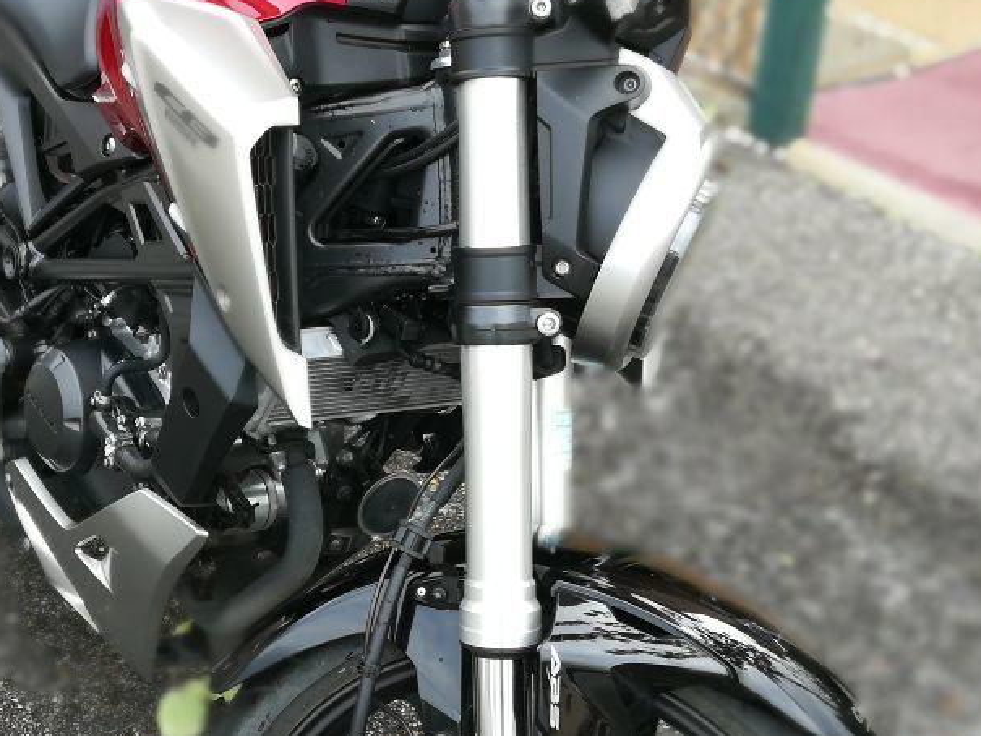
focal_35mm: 55
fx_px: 1559
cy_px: 418
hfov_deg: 33.7
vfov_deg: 26.5
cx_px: 173
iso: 50
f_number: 4
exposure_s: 1/122
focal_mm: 3.83
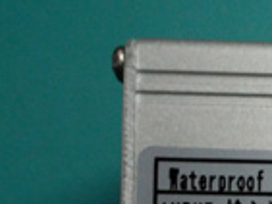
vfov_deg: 16.7
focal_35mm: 84
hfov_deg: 20.3
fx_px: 661
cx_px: 395
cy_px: 254
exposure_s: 1/14
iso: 250
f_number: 2.09
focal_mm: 3.6
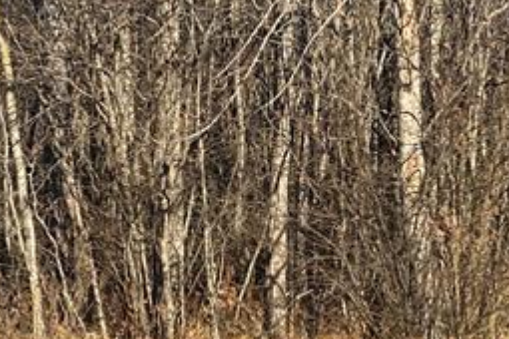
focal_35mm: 217
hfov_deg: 9.5
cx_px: 423
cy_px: 526
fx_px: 3068
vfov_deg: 6.2
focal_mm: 6
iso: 20
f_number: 2
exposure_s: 1/1115
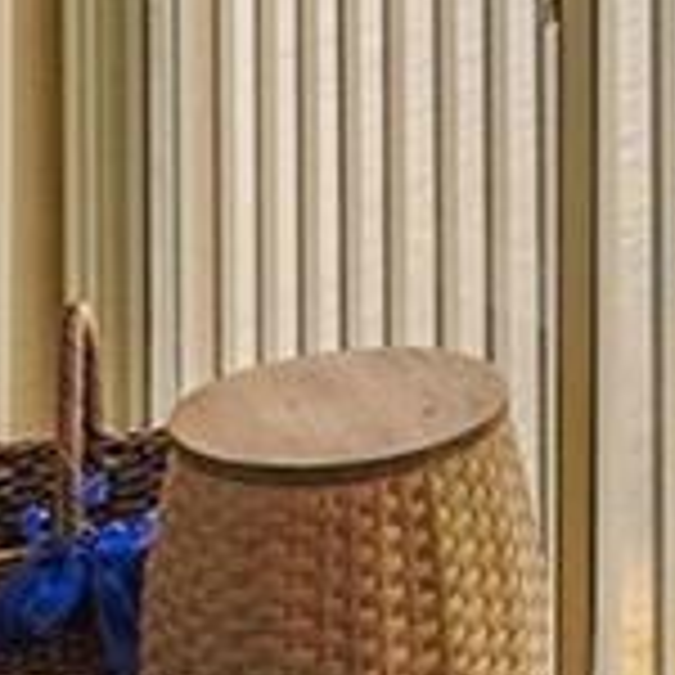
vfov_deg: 12.1
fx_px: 2802
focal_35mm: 127
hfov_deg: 12.6
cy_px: -711
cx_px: 1179
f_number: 10
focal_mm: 14
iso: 400
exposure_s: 1/15
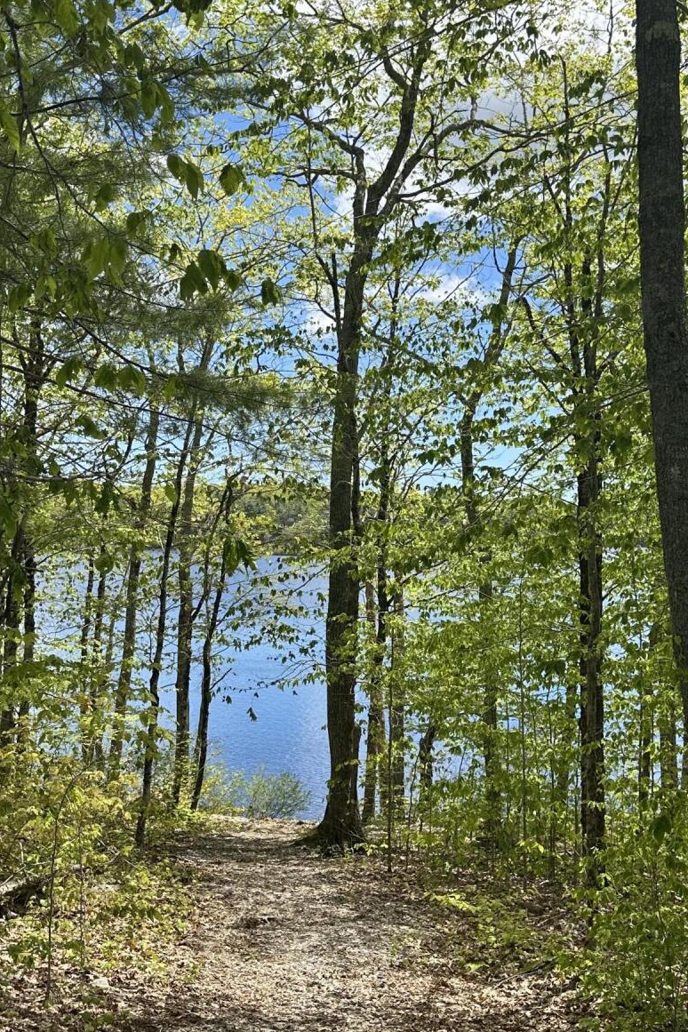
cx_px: 330
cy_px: 503
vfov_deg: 45.4
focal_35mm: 43
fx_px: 1233
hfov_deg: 31.2
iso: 80
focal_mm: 6.86
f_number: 1.78
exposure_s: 1/2525
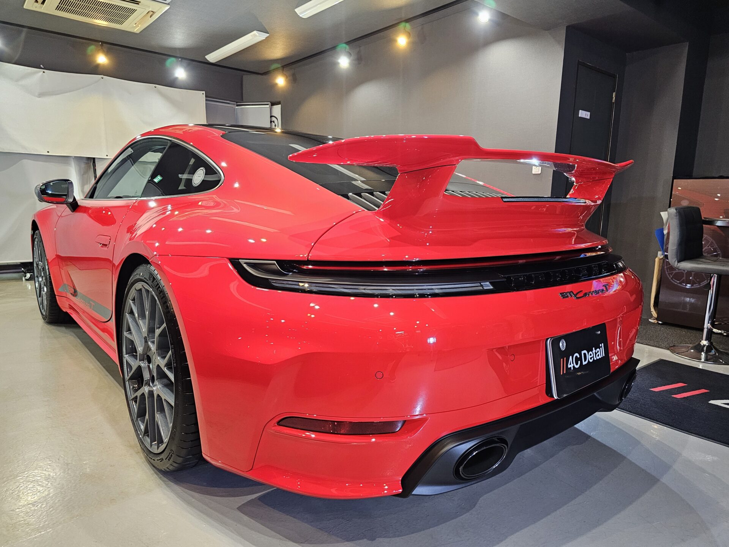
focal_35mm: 23
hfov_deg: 73.9
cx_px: 364
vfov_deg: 58.9
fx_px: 484
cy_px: 274
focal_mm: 6.3
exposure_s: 1/100
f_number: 1.7
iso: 640
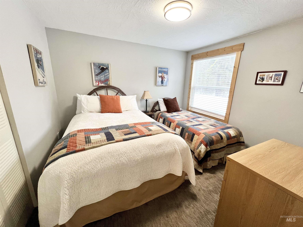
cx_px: 152
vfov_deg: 89.9
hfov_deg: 106.2
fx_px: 114
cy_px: 114
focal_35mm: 13
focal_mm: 1.57
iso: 200
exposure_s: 1/120
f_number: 1.8
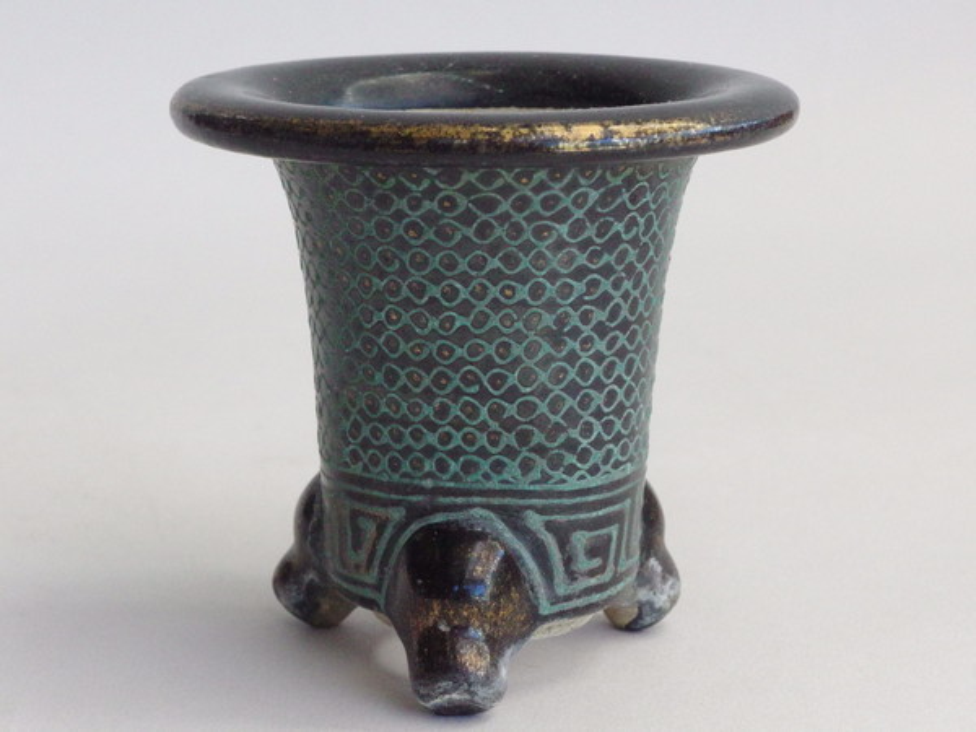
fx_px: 2820
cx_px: 488
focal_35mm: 100
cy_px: 366
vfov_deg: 14.8
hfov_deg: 19.6
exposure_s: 1/80
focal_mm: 21.4
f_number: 6.3
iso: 1600
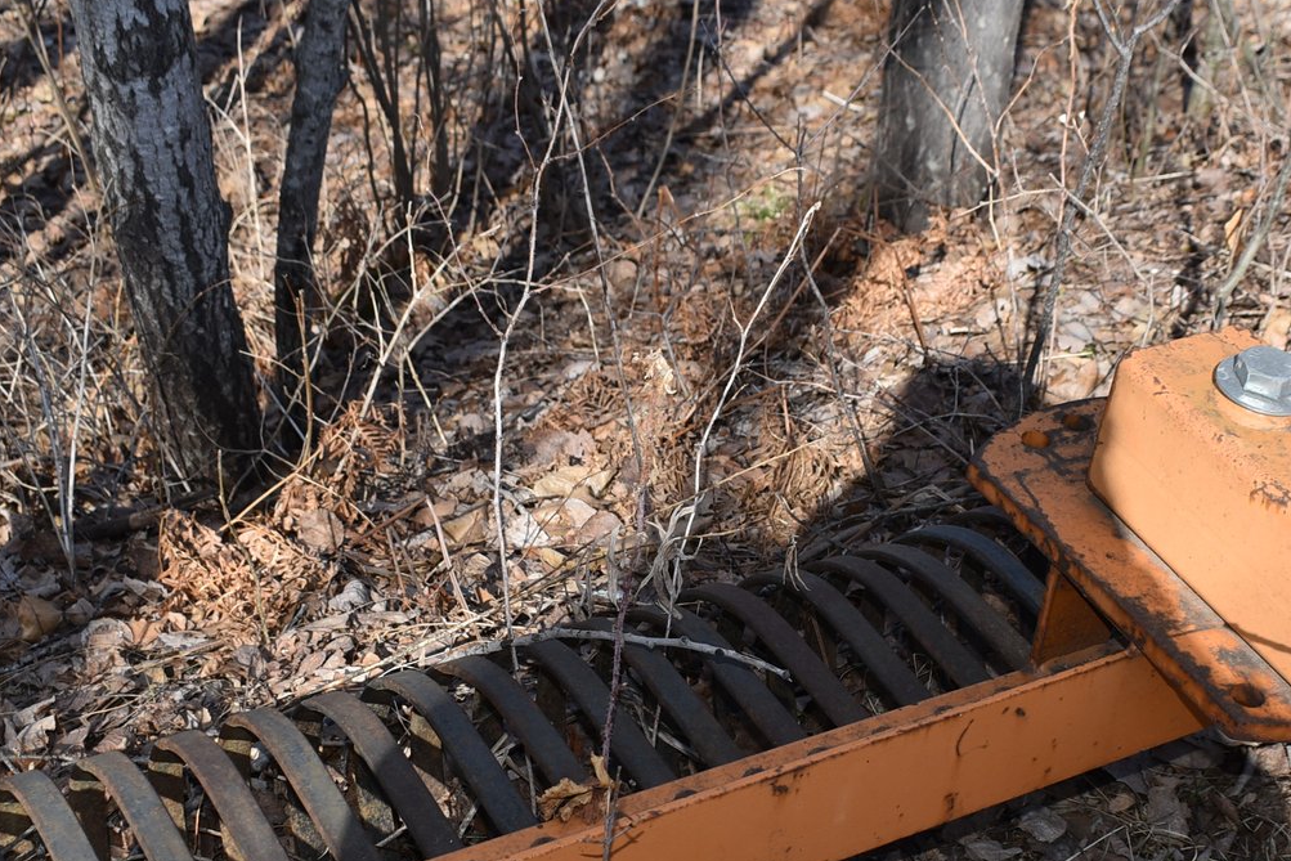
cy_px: 611
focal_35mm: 61
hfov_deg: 32.7
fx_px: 2188
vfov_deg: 22.1
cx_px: 798
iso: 100
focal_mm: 24
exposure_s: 1/200
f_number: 6.3
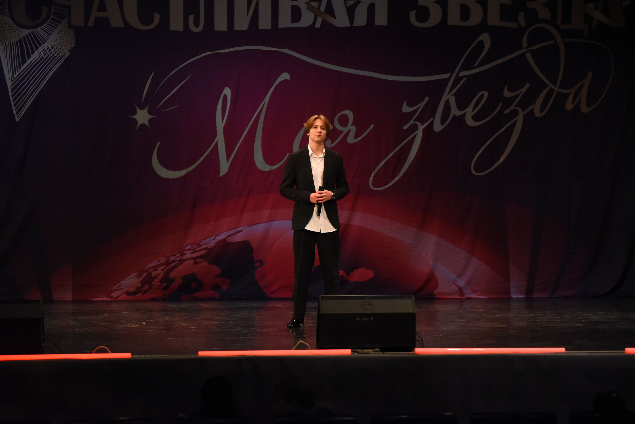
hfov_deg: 19.4
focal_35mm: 105
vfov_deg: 13.1
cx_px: 318
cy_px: 212
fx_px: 1853
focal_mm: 105
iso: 5000
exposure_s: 1/640
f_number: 3.5
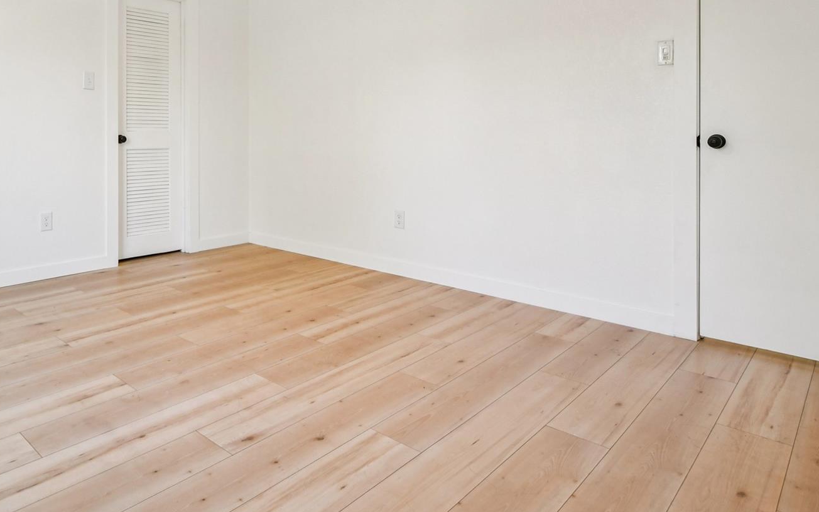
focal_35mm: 24
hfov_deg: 72.9
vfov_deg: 48.2
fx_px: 536
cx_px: 283
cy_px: 102
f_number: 8
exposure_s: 1/40
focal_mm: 10
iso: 400
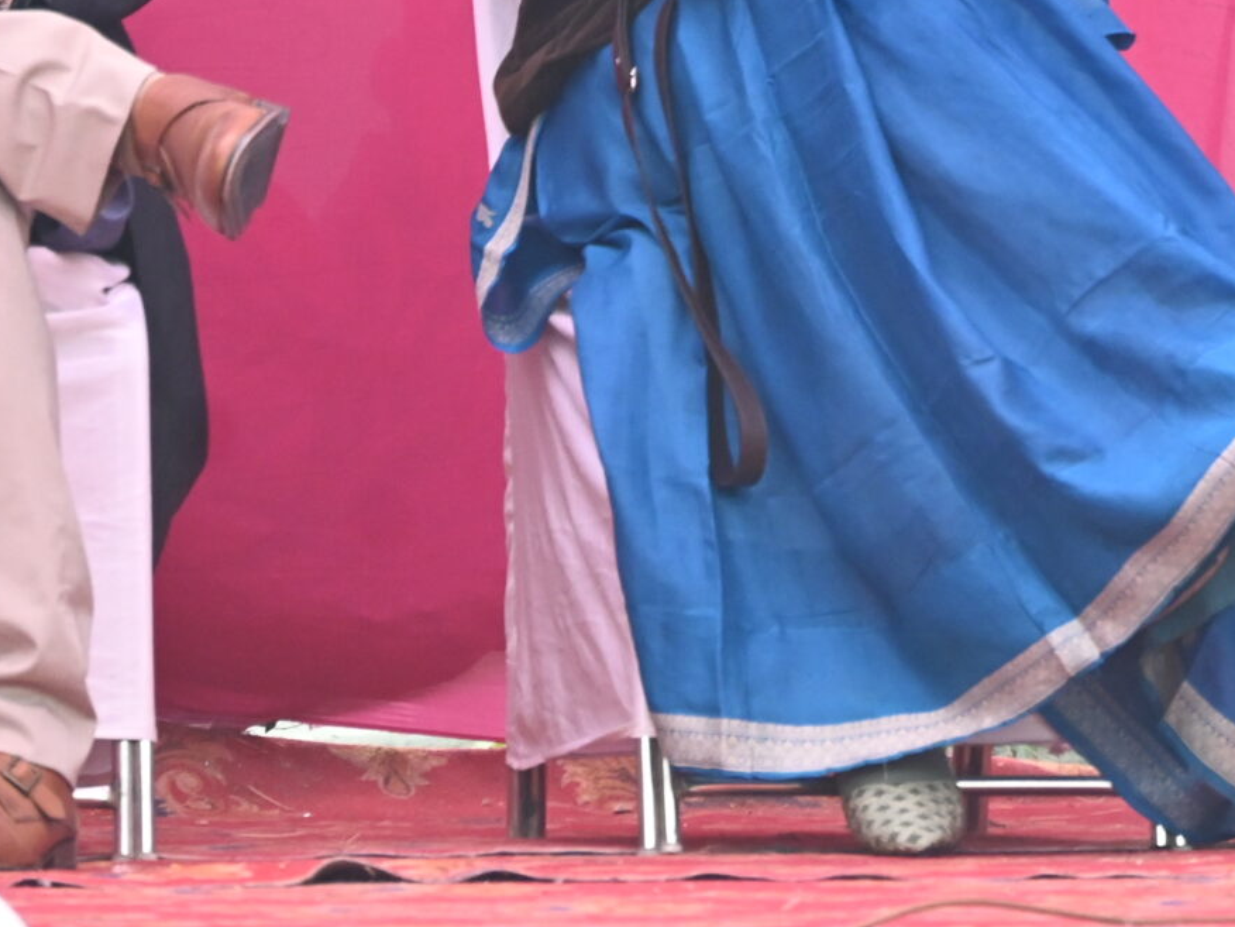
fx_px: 21050
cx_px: 1114
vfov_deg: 2.5
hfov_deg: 3.4
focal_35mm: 590
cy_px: -214
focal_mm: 140
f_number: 6.3
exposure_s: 1/250
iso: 1100
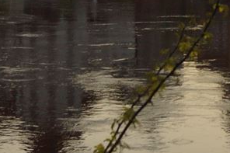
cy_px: -202
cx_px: 225
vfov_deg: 6.5
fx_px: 1283
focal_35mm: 201
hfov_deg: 10.2
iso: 100
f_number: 5.6
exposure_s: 1/400
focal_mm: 22
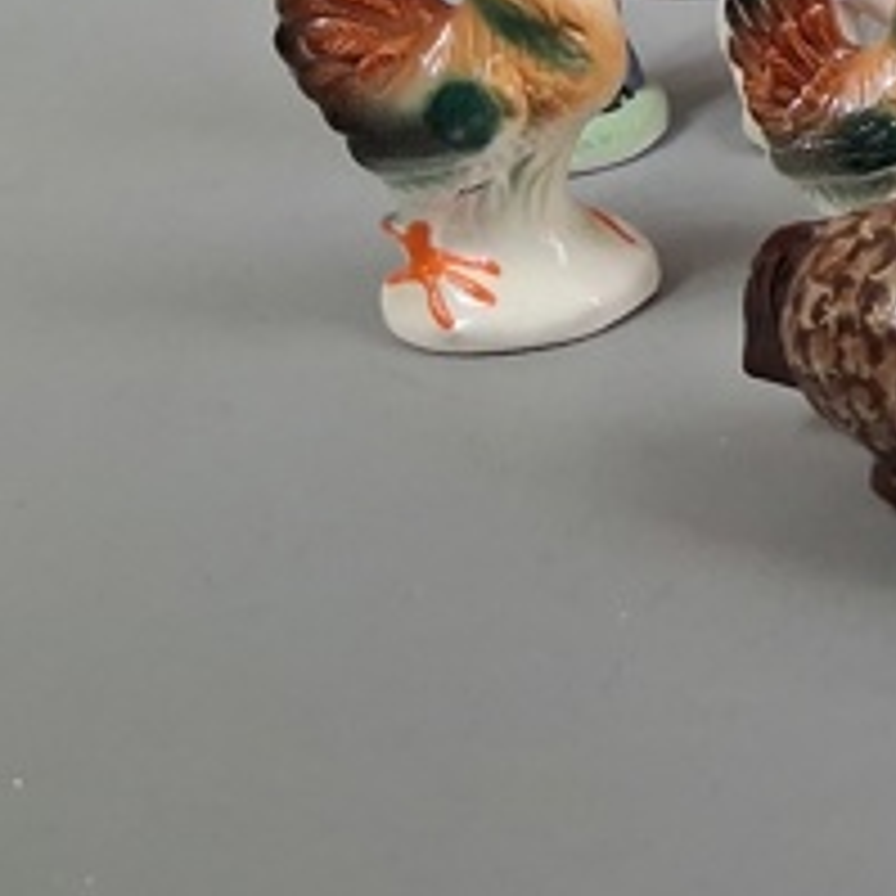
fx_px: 2811
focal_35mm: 96
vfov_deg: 17.2
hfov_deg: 15.1
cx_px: 1724
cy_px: -230
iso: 400
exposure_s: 1/100
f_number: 1.8
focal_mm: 4
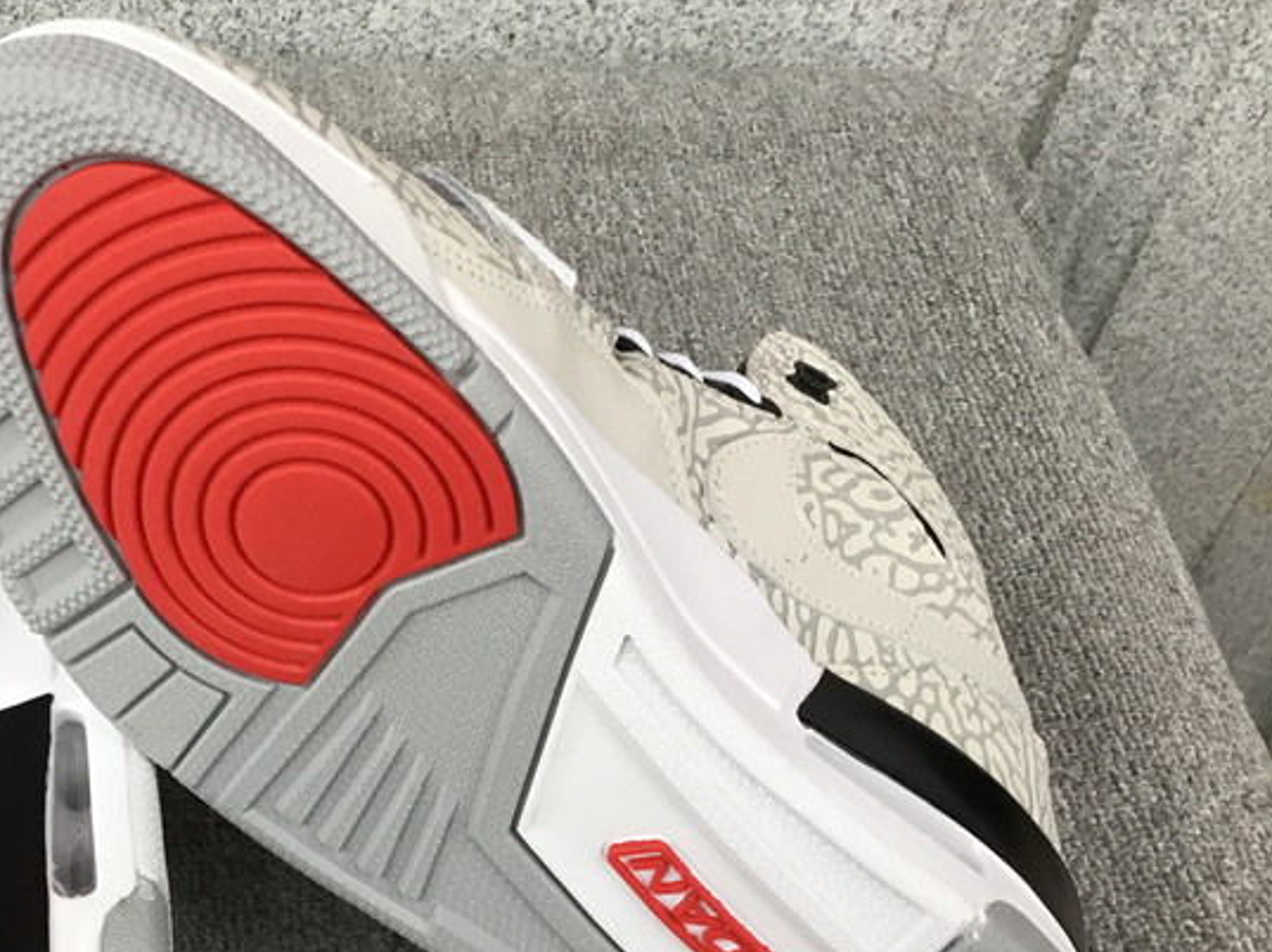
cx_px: 287
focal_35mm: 52
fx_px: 1910
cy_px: 600
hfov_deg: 35.8
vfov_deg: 27.9
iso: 40
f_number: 2.4
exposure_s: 1/33
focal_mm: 3.3
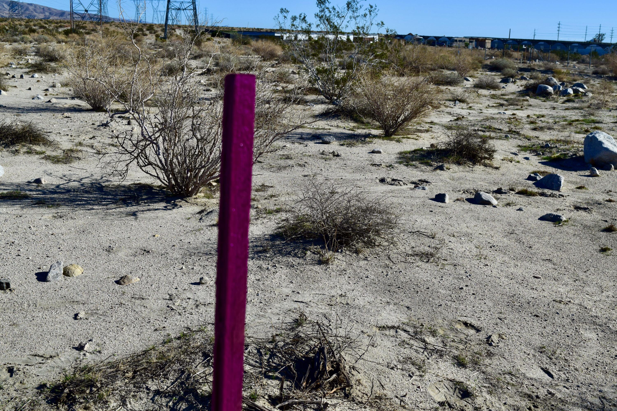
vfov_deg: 31.9
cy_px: 206
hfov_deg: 46.4
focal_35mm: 42
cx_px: 308
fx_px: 720
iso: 200
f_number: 9
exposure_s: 1/800
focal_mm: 28
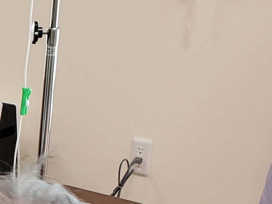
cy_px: 360
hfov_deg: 13.3
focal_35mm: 135
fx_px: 1060
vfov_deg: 10.4
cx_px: -198
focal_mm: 4.3
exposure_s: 1/50
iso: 80
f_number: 2.4
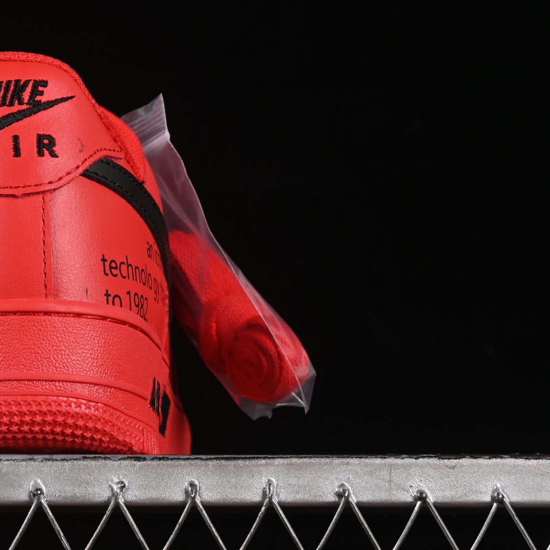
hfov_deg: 10.6
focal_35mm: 162
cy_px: 161
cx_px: -90
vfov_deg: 10.8
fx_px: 2912
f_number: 8
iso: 160
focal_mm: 50
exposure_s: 1/80
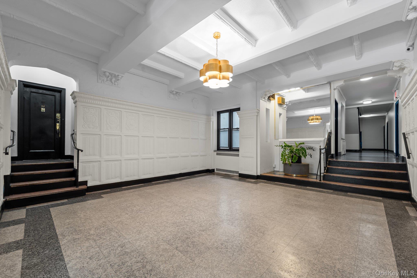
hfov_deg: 104.3
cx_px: 208
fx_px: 162
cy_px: 139
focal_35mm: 14
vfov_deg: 81.2
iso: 320
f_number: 10
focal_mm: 14
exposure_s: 1.6
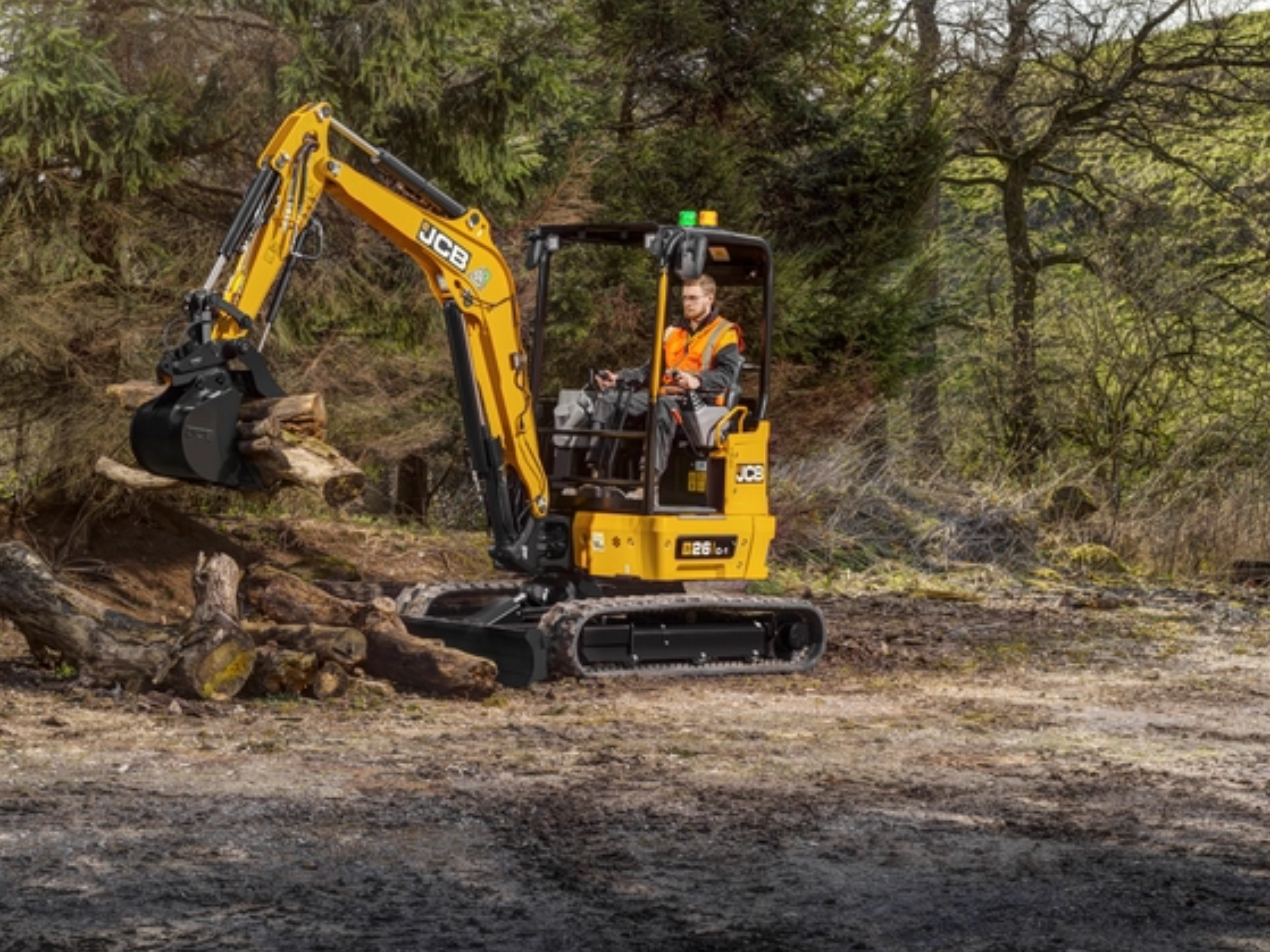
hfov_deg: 26.6
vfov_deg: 20.1
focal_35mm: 73
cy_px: 311
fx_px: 2678
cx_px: 479
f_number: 11
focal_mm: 80
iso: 100
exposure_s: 1/100
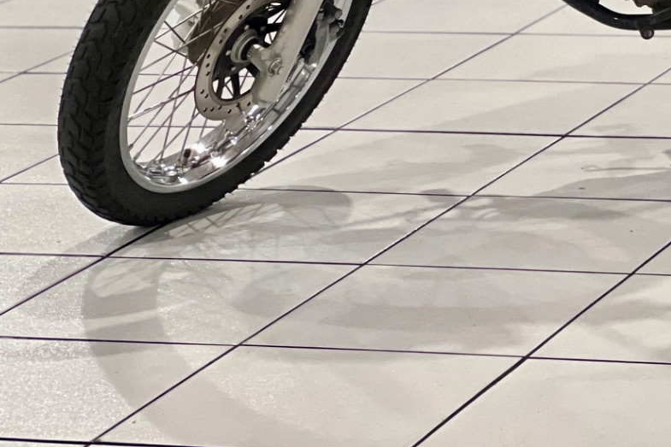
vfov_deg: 6.9
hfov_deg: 10.4
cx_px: 691
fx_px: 3652
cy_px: -167
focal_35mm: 196
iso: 400
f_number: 2.8
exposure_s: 1/40
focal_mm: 9
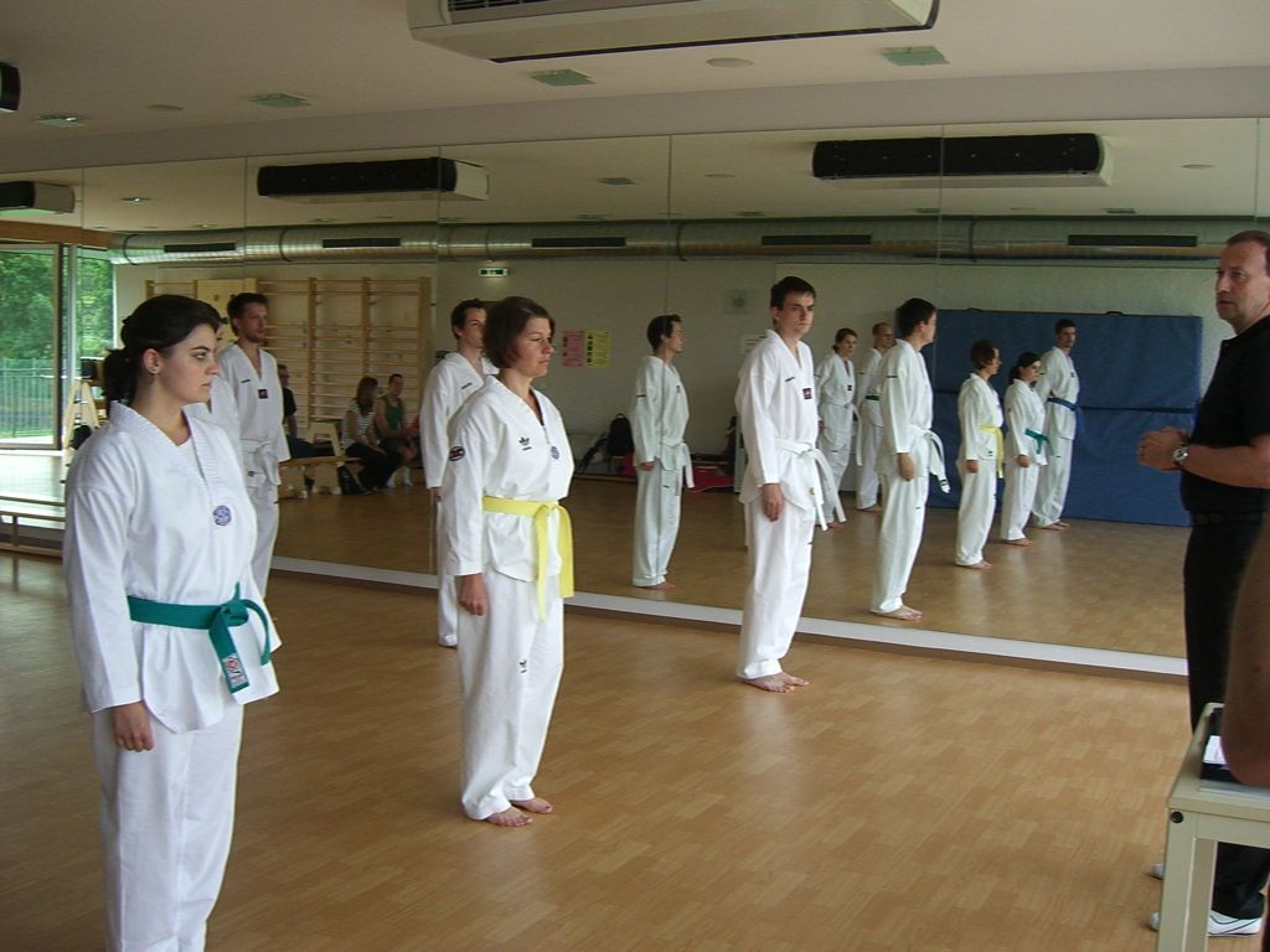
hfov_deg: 49.0
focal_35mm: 38
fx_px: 1394
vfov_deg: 37.7
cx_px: 635
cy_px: 476
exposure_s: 1/500
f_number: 2.8
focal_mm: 7.9
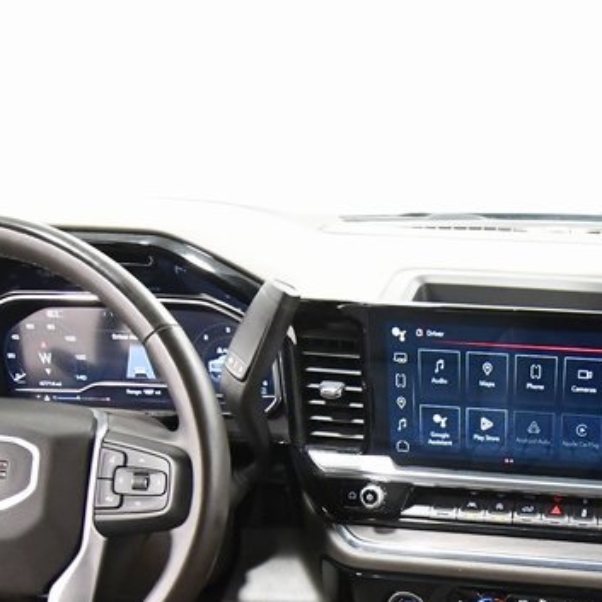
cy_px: 567
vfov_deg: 40.7
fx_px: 728
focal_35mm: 37
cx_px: 541
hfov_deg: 41.4
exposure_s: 1/60
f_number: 4.5
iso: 3600
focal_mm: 10
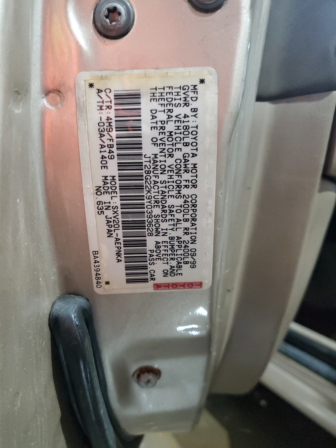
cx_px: 168
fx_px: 336
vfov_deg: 67.3
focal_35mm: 26
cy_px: 224
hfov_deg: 53.1
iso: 410
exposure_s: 1/60.2
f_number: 1.5
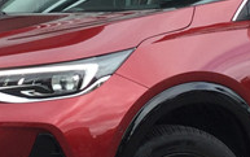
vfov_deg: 7.5
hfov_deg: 12.0
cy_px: -10
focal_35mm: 174
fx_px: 1187
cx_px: 132
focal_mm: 3.3
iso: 25
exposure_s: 1/364
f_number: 2.4
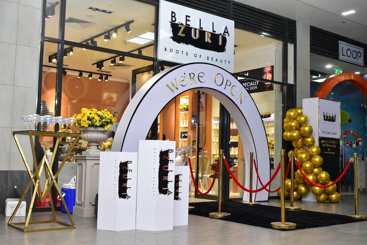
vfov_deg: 30.9
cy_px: 122
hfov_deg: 45.0
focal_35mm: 44
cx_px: 184
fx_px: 444
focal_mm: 29
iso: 1250
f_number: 5.6
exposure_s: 1/125
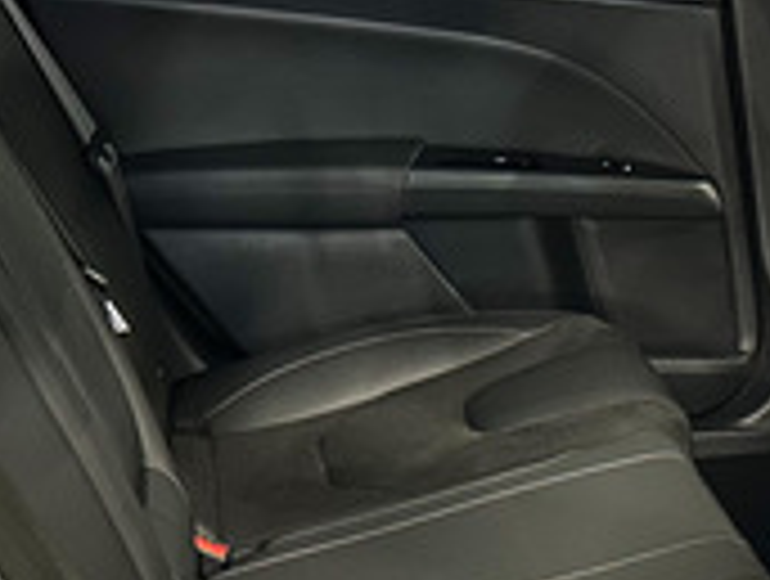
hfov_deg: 21.3
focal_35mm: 91
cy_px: 436
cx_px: 594
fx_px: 2028
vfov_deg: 16.2
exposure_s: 1/20
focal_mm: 6.86
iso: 1600
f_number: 1.78
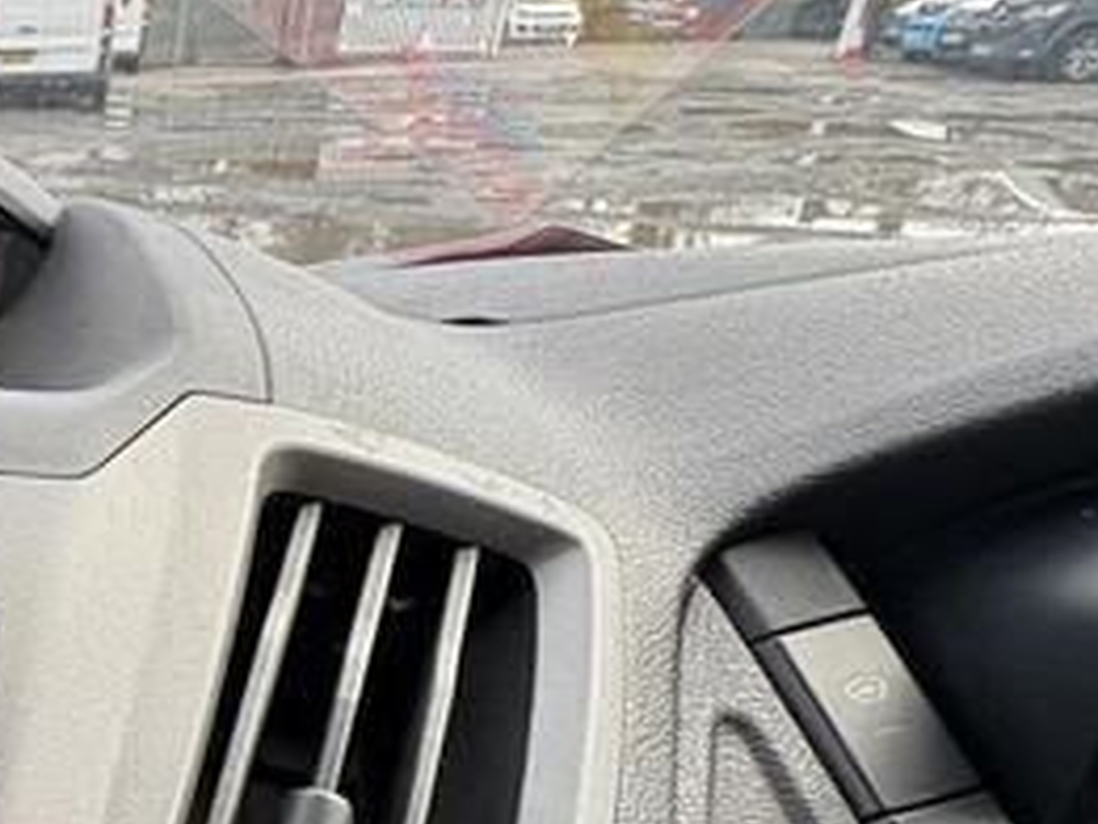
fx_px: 1523
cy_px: 900
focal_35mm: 48
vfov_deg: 27.7
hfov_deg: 30.9
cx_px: -332
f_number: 2.2
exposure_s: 1/99
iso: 80
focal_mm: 2.22
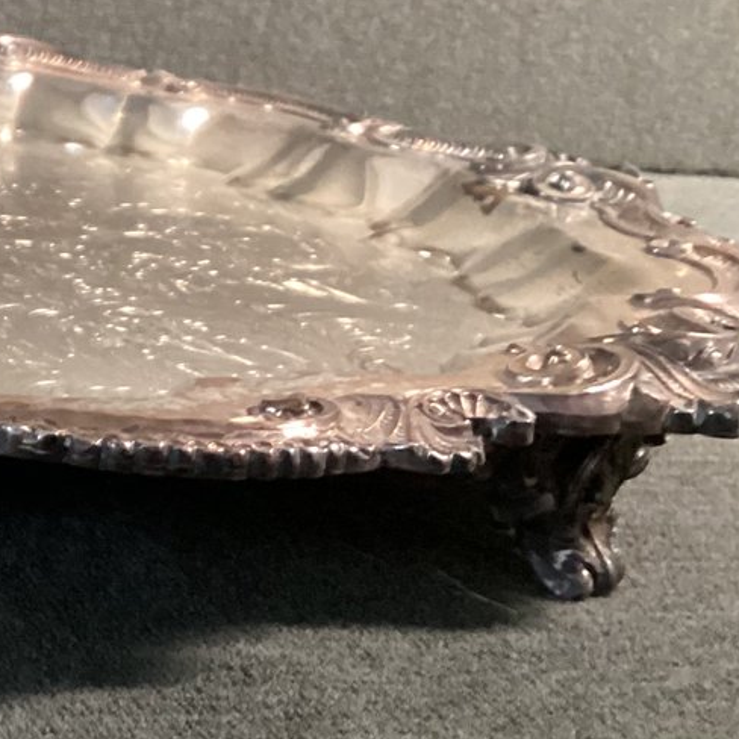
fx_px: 2053
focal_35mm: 85
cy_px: 198
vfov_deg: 20.3
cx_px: -186
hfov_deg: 19.1
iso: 400
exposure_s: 1/33
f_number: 2.4
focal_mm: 3.3
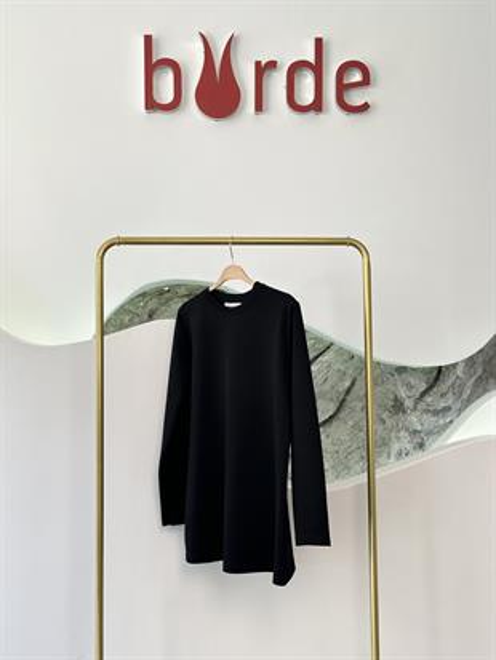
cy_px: 330
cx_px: 248
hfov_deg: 30.3
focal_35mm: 48
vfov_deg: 39.6
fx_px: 917
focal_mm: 6.86
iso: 50
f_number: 1.78
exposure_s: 1/199
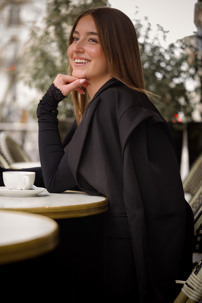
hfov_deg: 16.3
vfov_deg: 24.2
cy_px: 152
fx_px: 707
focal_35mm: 84
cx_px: 101
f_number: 2
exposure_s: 1/60
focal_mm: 56
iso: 50
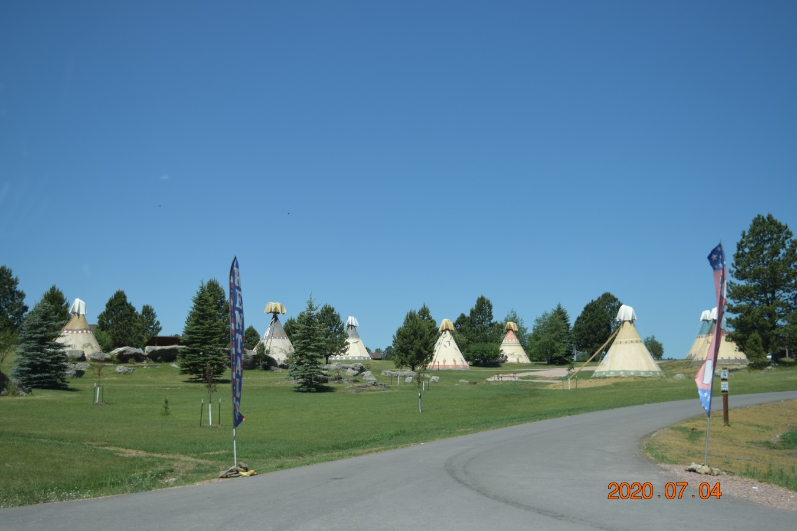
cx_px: 398
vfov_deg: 26.5
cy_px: 266
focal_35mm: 51
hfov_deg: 38.9
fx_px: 1129
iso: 200
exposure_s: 1/1600
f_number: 4.5
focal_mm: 34
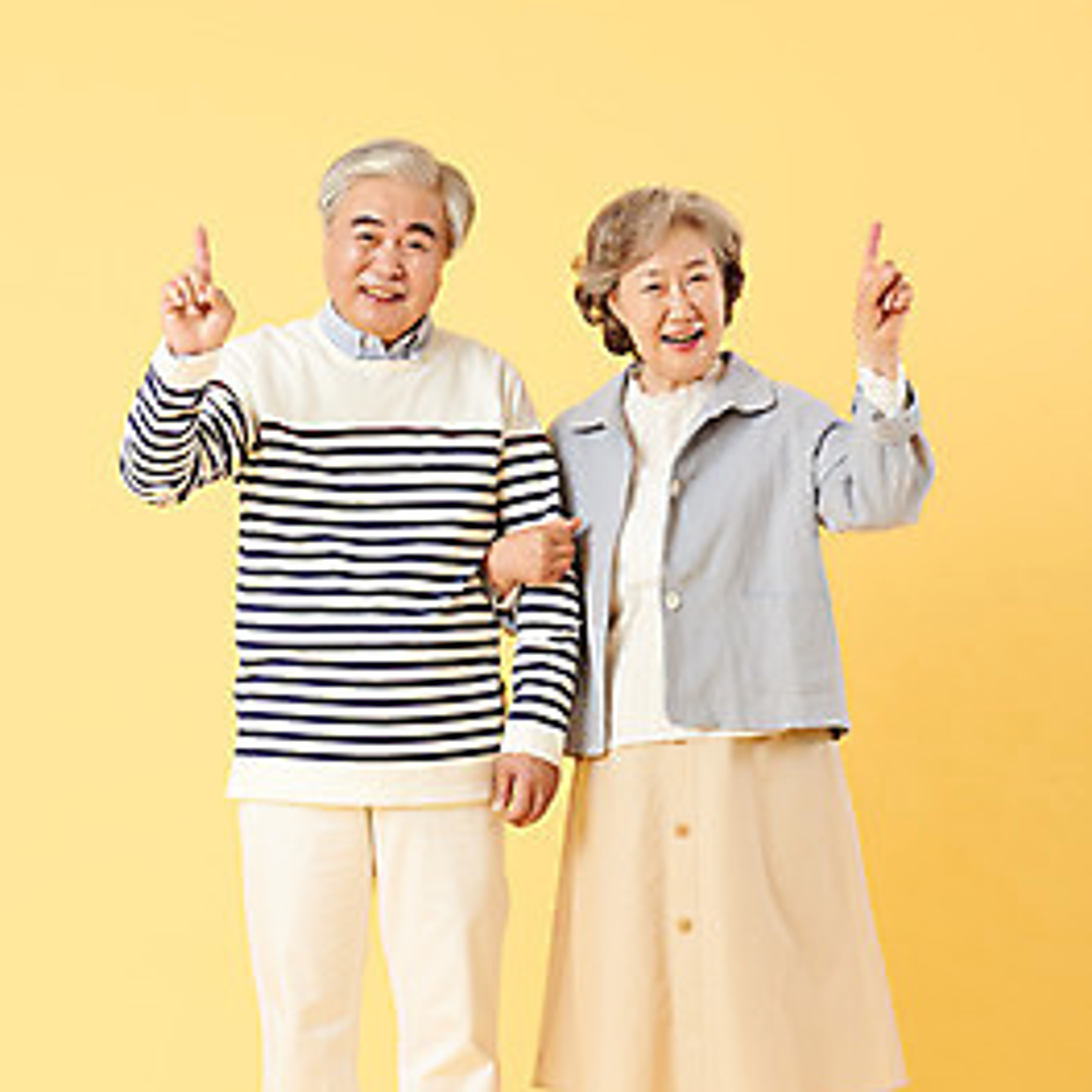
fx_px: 4140
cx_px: 544
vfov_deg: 15.0
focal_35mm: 116
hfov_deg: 15.0
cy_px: 645
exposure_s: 1/125
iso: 100
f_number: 8
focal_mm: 90
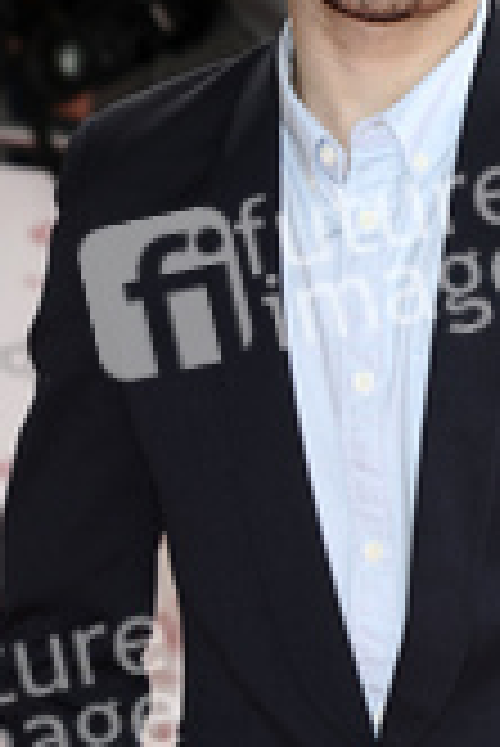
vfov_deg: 7.1
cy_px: 500
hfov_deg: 4.8
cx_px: 444
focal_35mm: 289
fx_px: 6008
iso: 200
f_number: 4.5
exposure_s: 1/250
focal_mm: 80
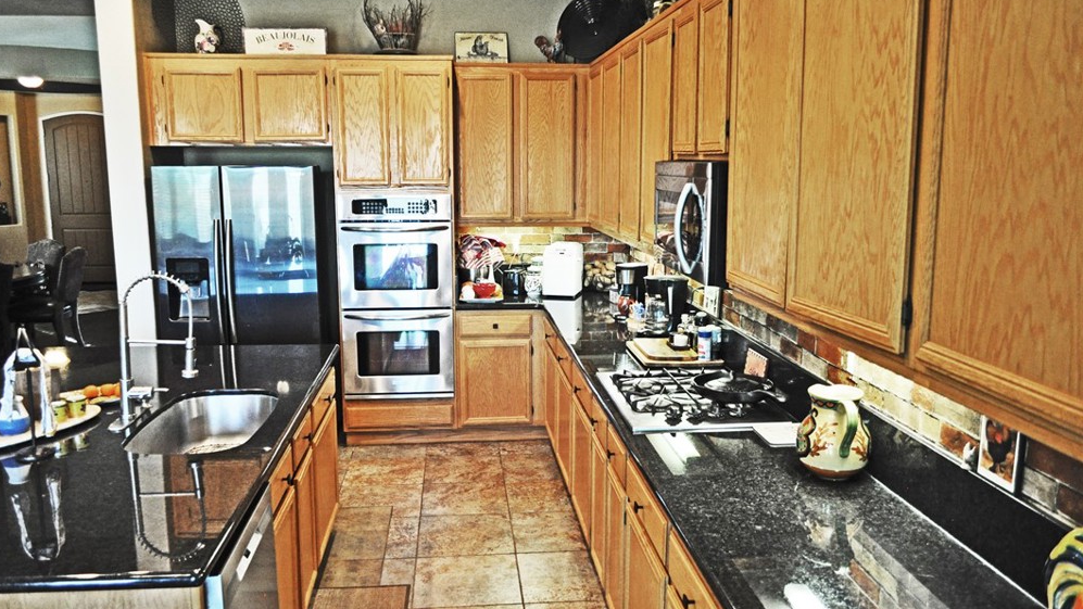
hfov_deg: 66.1
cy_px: 309
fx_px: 833
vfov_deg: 40.2
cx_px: 528
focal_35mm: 29
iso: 800
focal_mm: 18
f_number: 3.5
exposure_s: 1/50
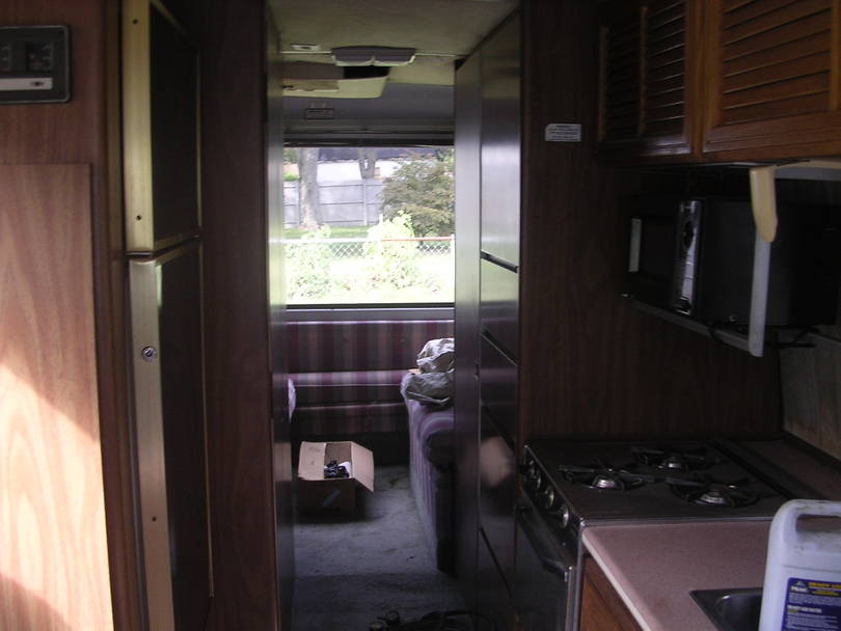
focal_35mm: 38
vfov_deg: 37.7
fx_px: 923
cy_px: 316
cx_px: 420
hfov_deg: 49.0
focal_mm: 5.8
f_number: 2.8
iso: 100
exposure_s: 1/33.6
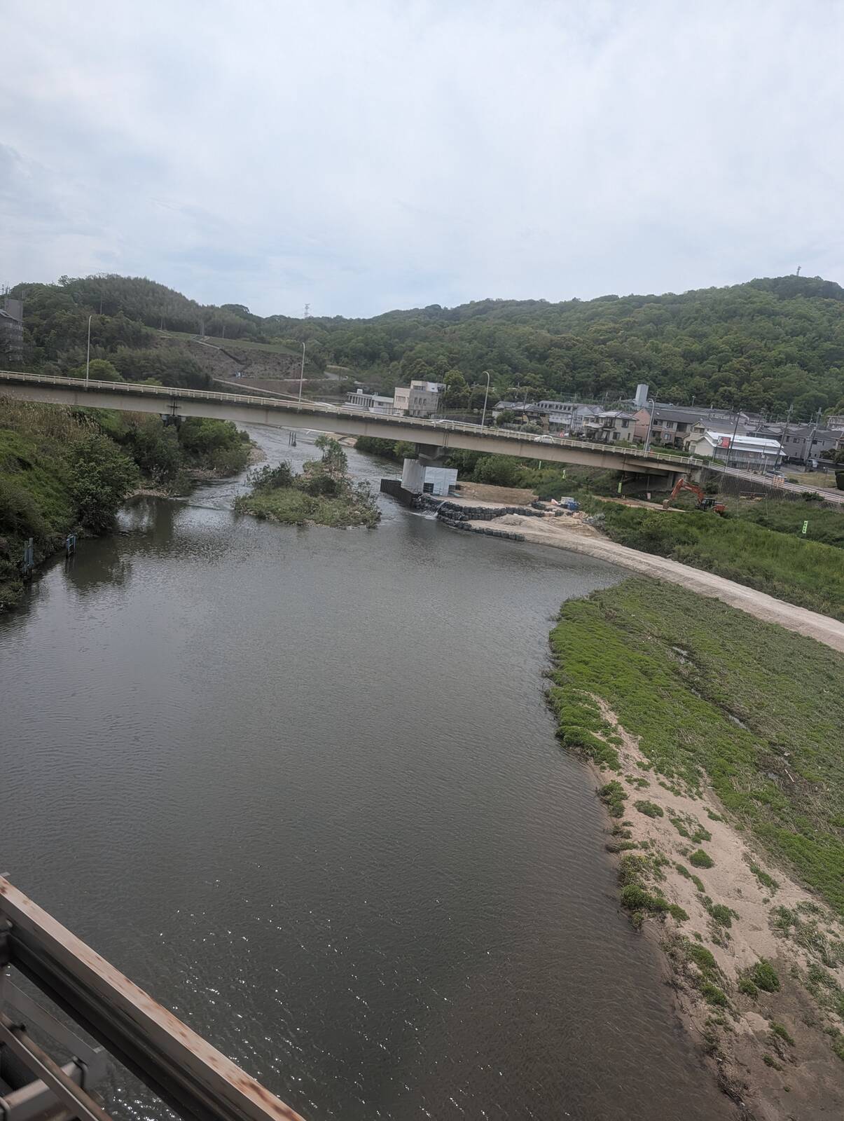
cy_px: 560
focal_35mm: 24
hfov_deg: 56.9
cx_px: 422
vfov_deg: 71.5
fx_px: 778
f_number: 1.68
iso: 25
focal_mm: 6.9
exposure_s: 1/1081
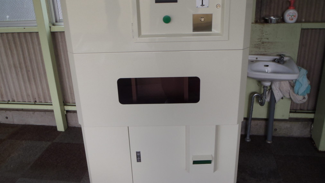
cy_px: 81
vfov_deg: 37.7
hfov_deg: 62.6
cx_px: 164
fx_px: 267
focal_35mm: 31
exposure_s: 1/80
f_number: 4.5
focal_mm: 5
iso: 80
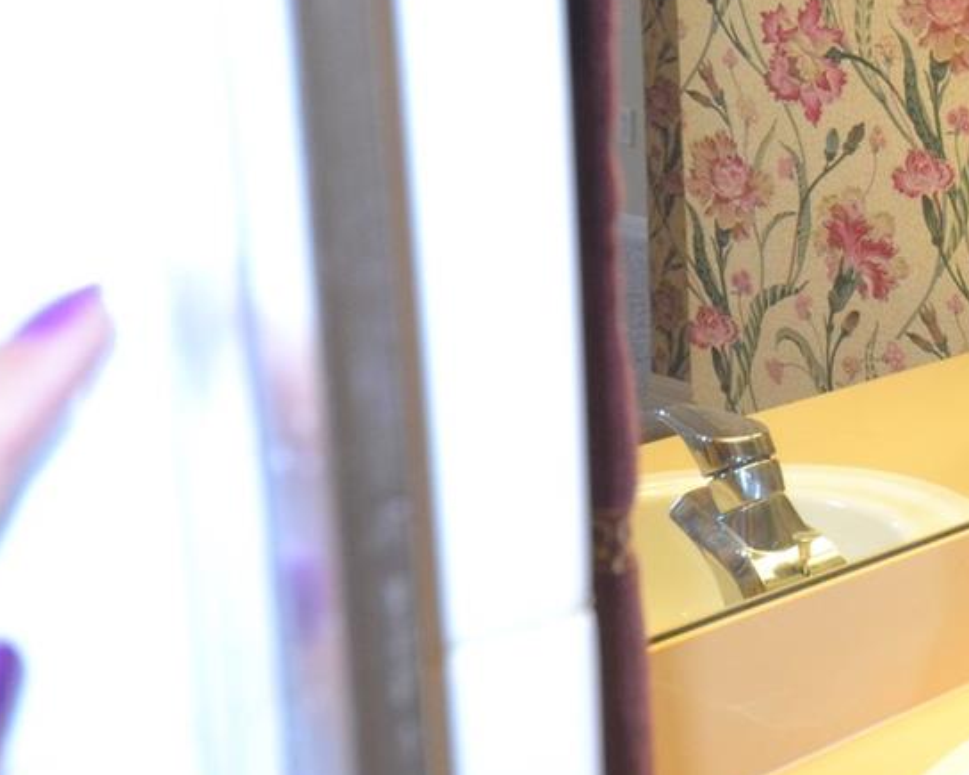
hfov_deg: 22.9
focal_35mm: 70
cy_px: 265
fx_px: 2018
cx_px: 1368
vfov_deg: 21.7
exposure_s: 1/60
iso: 1100
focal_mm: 17
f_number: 4.2
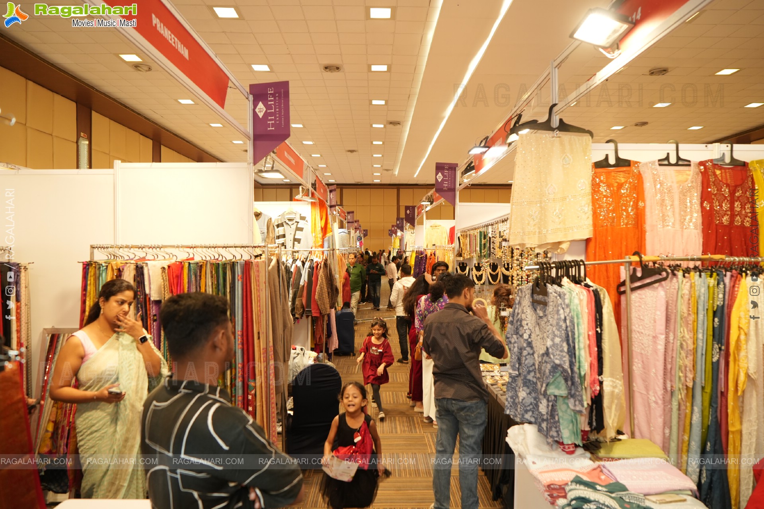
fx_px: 509
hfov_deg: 73.7
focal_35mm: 24
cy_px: 254
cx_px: 382
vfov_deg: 53.1
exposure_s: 1/160
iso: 1000
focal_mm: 24
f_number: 5
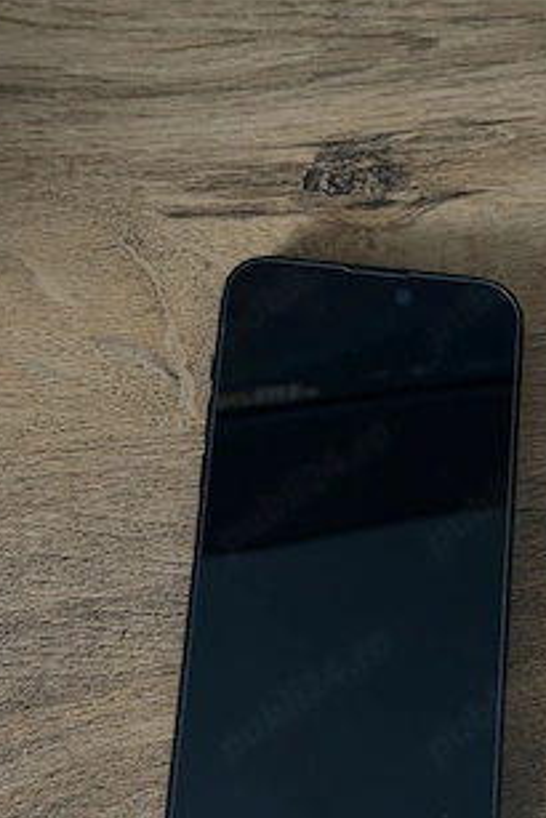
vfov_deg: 30.8
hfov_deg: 20.9
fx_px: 1477
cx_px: 357
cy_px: 520
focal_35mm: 65
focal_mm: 6.76
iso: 640
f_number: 1.78
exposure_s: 1/30
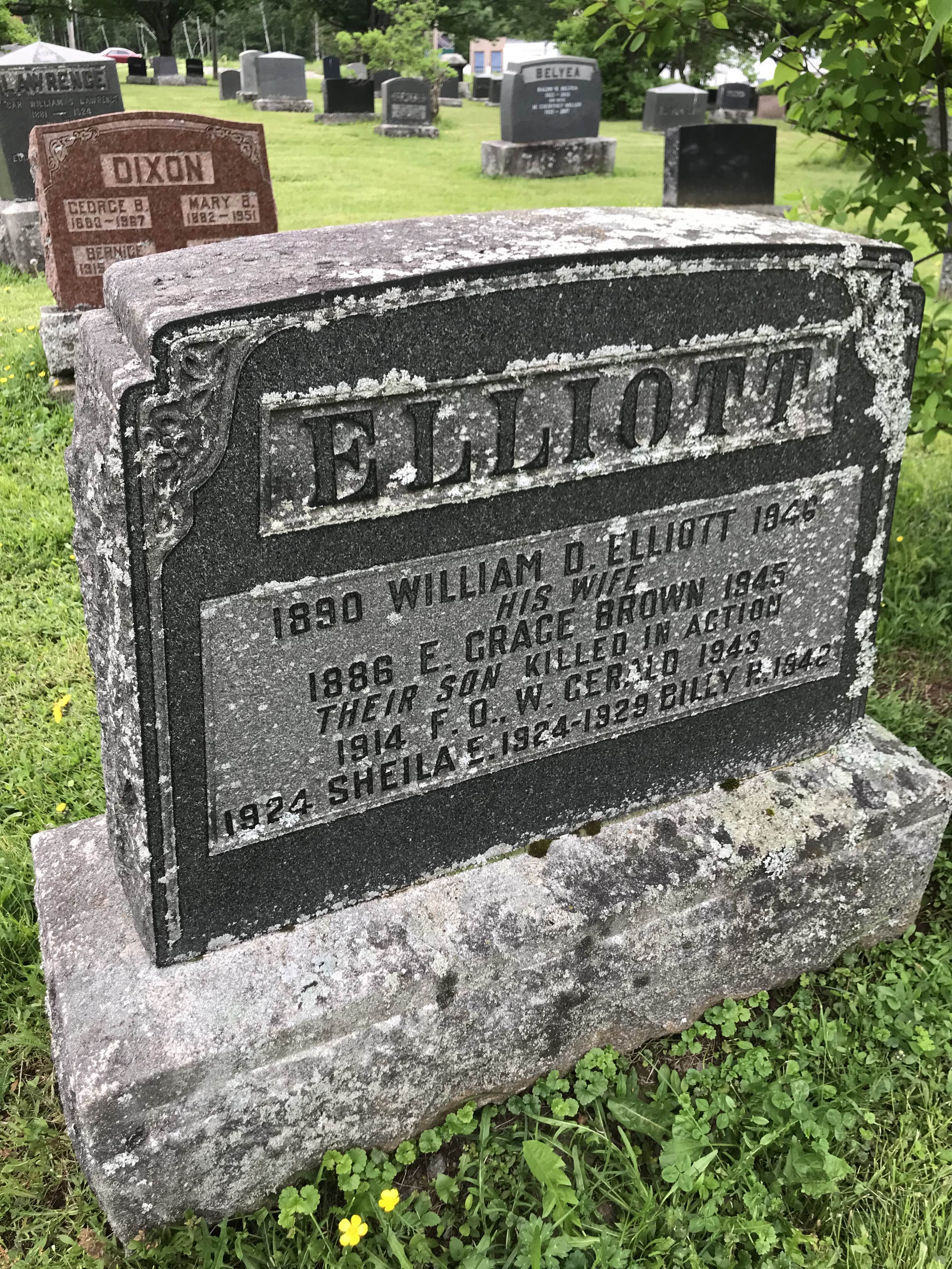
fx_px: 1027
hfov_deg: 49.7
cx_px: 476
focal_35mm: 28
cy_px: 634
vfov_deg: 63.4
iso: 25
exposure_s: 1/120
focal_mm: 3.99
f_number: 1.8
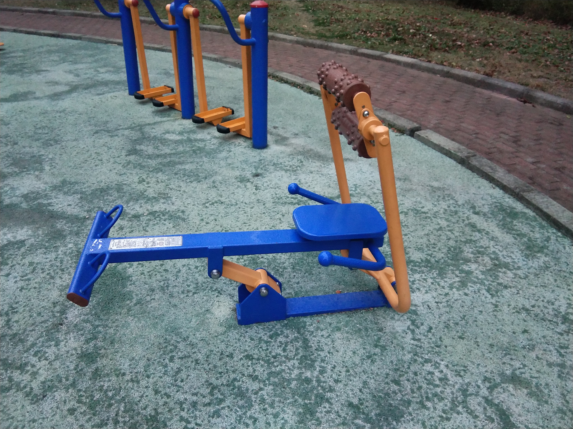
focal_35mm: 31
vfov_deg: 45.4
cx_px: 286
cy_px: 214
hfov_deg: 58.4
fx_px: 513
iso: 800
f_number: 2.2
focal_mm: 3.69
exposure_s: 1/20
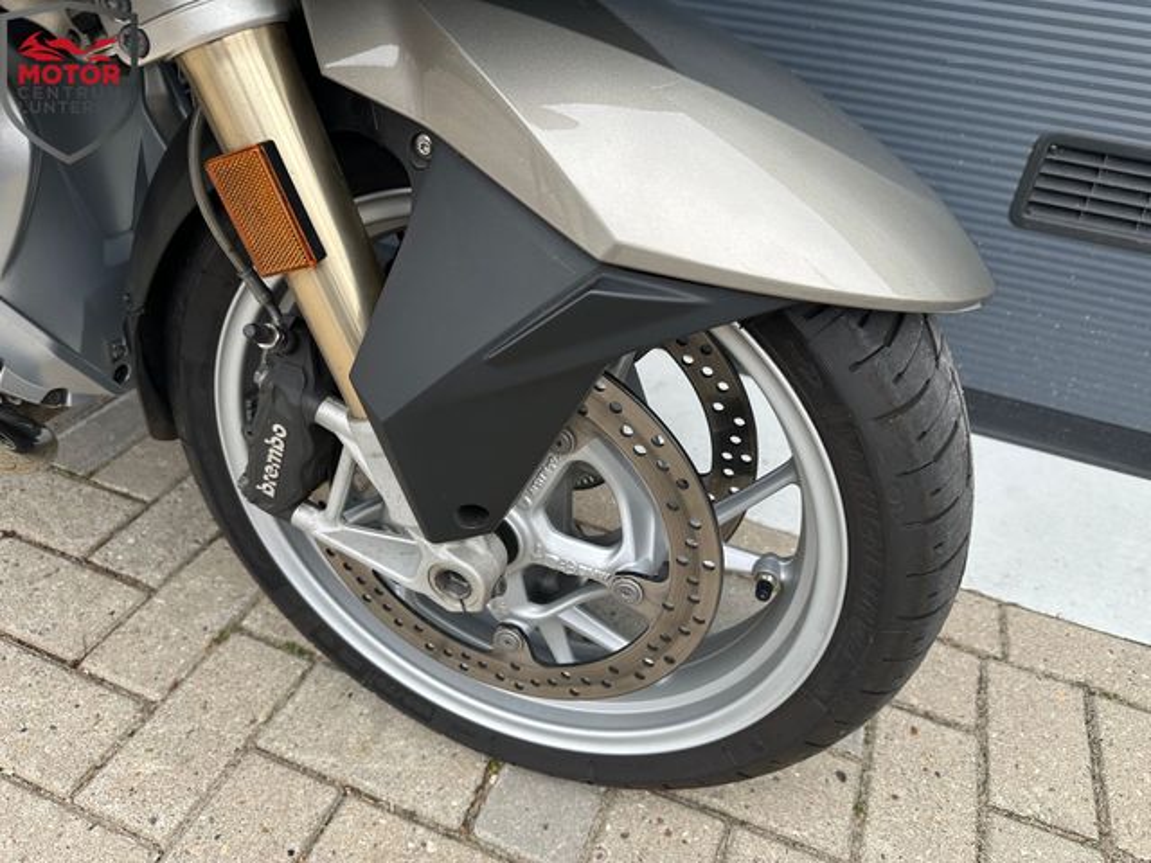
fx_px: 798
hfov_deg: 71.6
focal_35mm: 24
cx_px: 576
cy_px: 432
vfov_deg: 56.8
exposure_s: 1/237
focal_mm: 6.86
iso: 64
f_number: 1.78
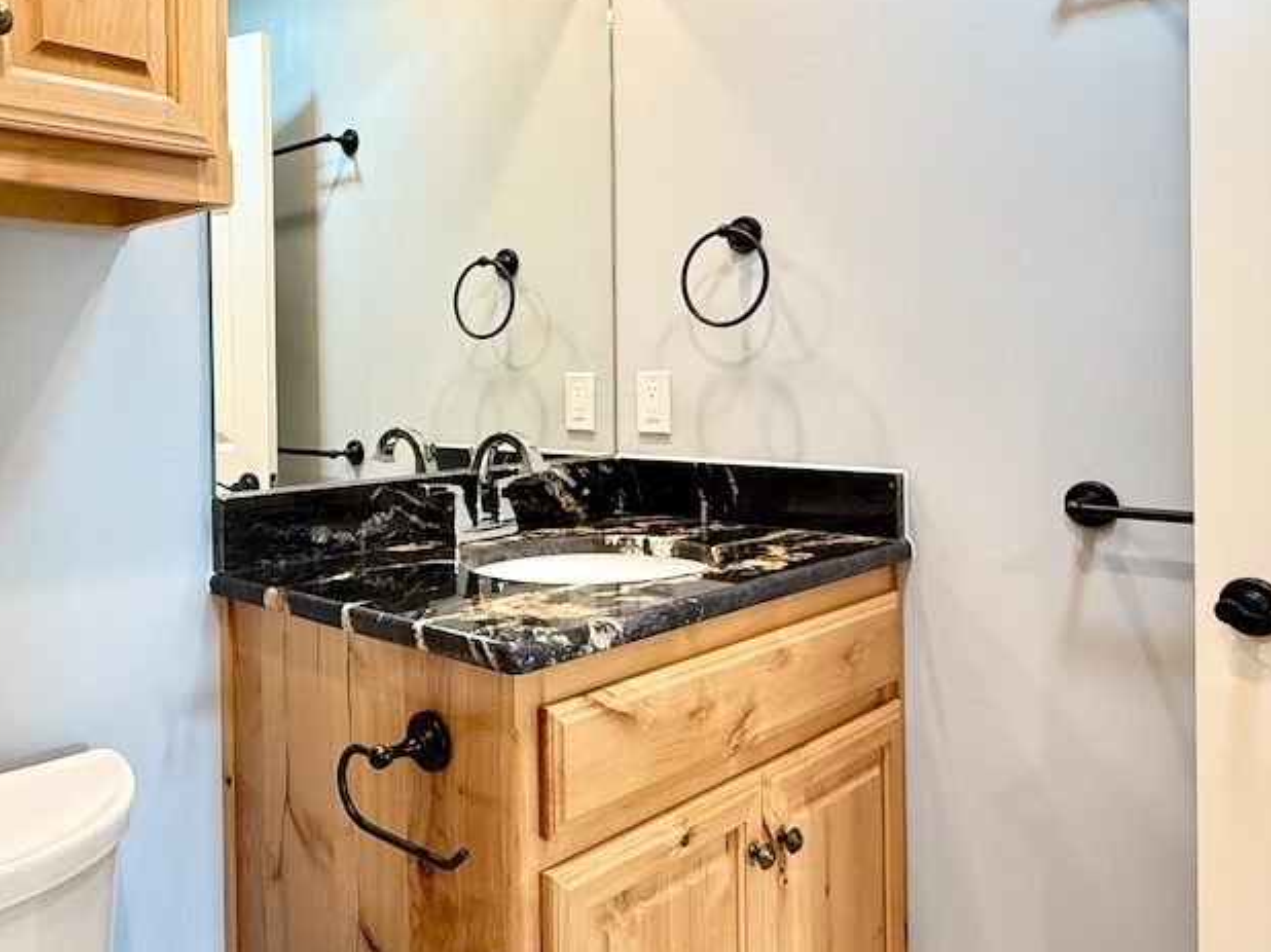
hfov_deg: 60.3
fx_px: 1064
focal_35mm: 29
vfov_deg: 47.9
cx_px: 426
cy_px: 380
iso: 500
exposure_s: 1/60
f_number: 2.2
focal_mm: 2.22
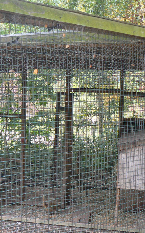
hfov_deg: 19.9
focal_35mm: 65
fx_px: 411
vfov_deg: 31.4
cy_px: 138
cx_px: 37
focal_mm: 6
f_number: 2.8
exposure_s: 1/30
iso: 80
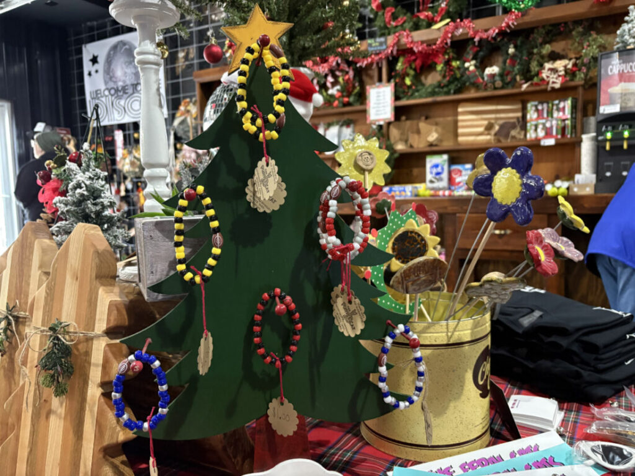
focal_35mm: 26
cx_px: 318
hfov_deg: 67.3
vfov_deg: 53.1
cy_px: 238
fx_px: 477
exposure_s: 1/30
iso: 500
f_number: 1.6
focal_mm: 6
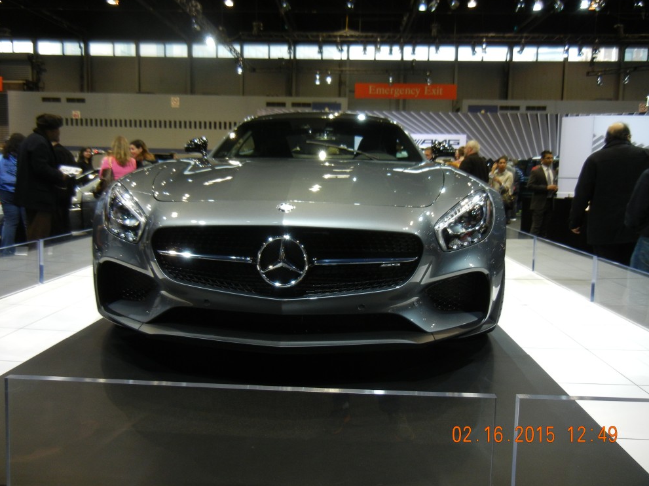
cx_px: 323
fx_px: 581
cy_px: 235
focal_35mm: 31
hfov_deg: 58.4
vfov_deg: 45.4
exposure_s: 1/60
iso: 266
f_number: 3.5
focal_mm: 5.4
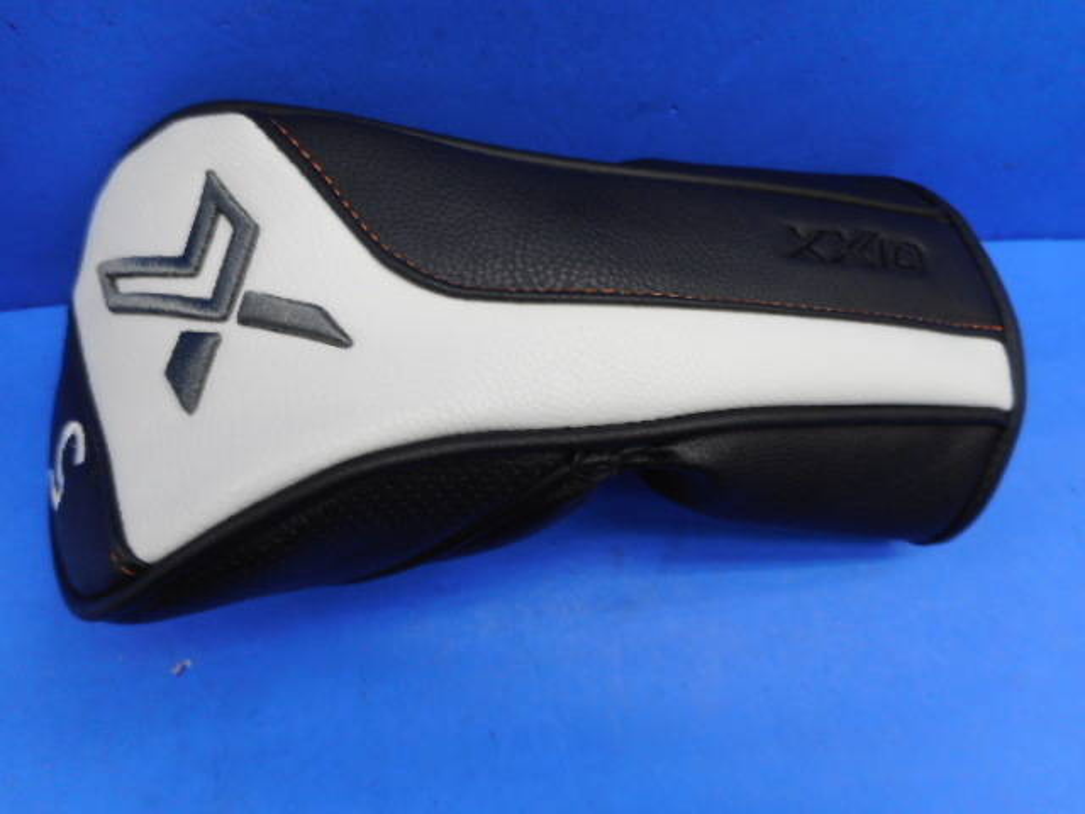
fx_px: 784
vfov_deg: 54.9
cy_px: 407
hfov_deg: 69.4
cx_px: 542
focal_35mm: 25
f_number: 3.7
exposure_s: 1/30
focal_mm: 4.5
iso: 80
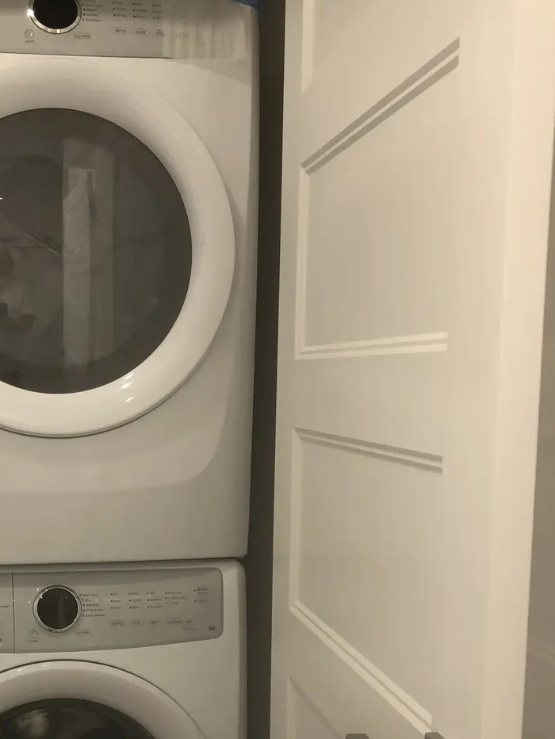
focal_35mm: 48
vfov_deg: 39.0
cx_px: 86
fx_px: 1026
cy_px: 514
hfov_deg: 29.4
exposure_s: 1/17
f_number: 1.8
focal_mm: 4
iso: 40
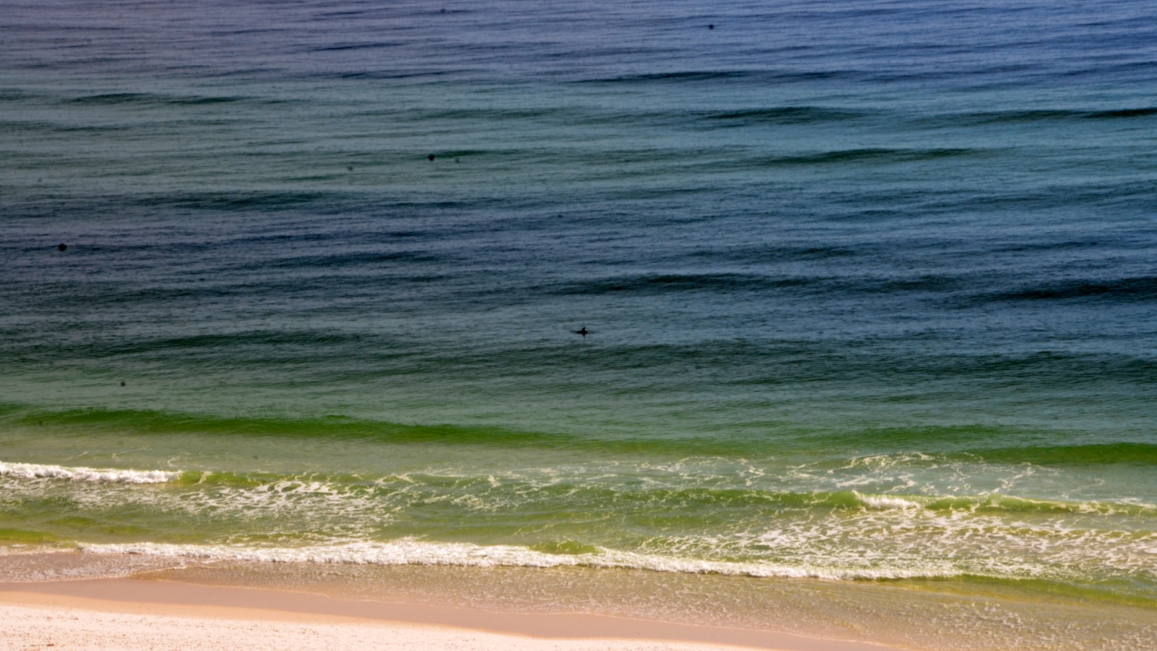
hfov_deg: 15.9
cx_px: 578
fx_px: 4142
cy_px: 318
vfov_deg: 9.0
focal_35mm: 135
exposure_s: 1/60
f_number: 25
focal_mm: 86
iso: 200
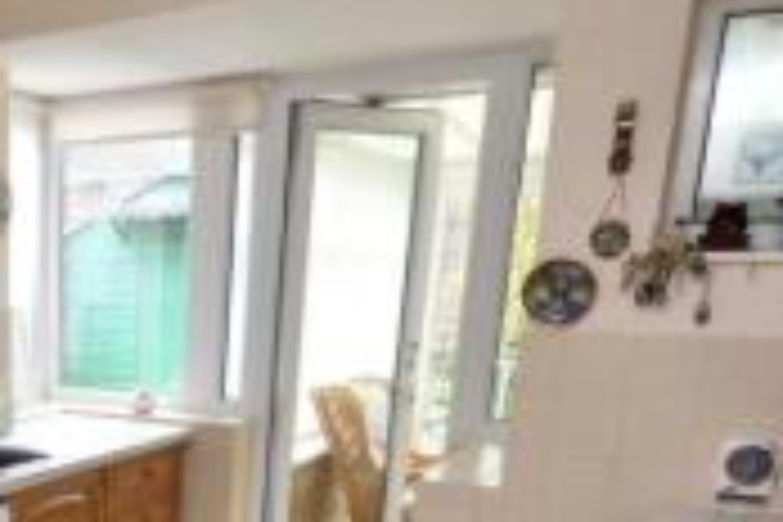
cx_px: 18
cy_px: 551
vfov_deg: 29.8
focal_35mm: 41
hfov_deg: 41.8
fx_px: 892
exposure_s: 1/20
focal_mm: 10
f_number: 3.5
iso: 100
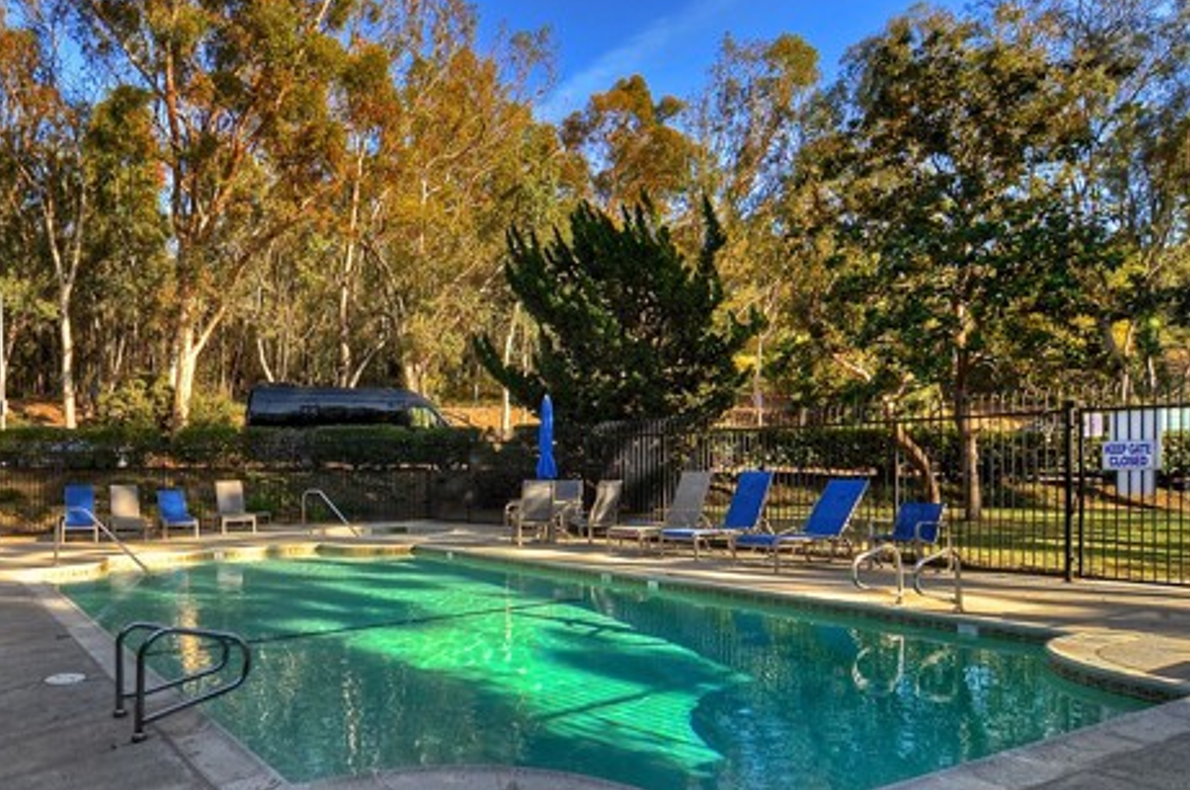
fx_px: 825
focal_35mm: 25
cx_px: 382
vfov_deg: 50.4
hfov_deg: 69.2
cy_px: 515
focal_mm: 12
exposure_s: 1/250
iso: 160
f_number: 7.1
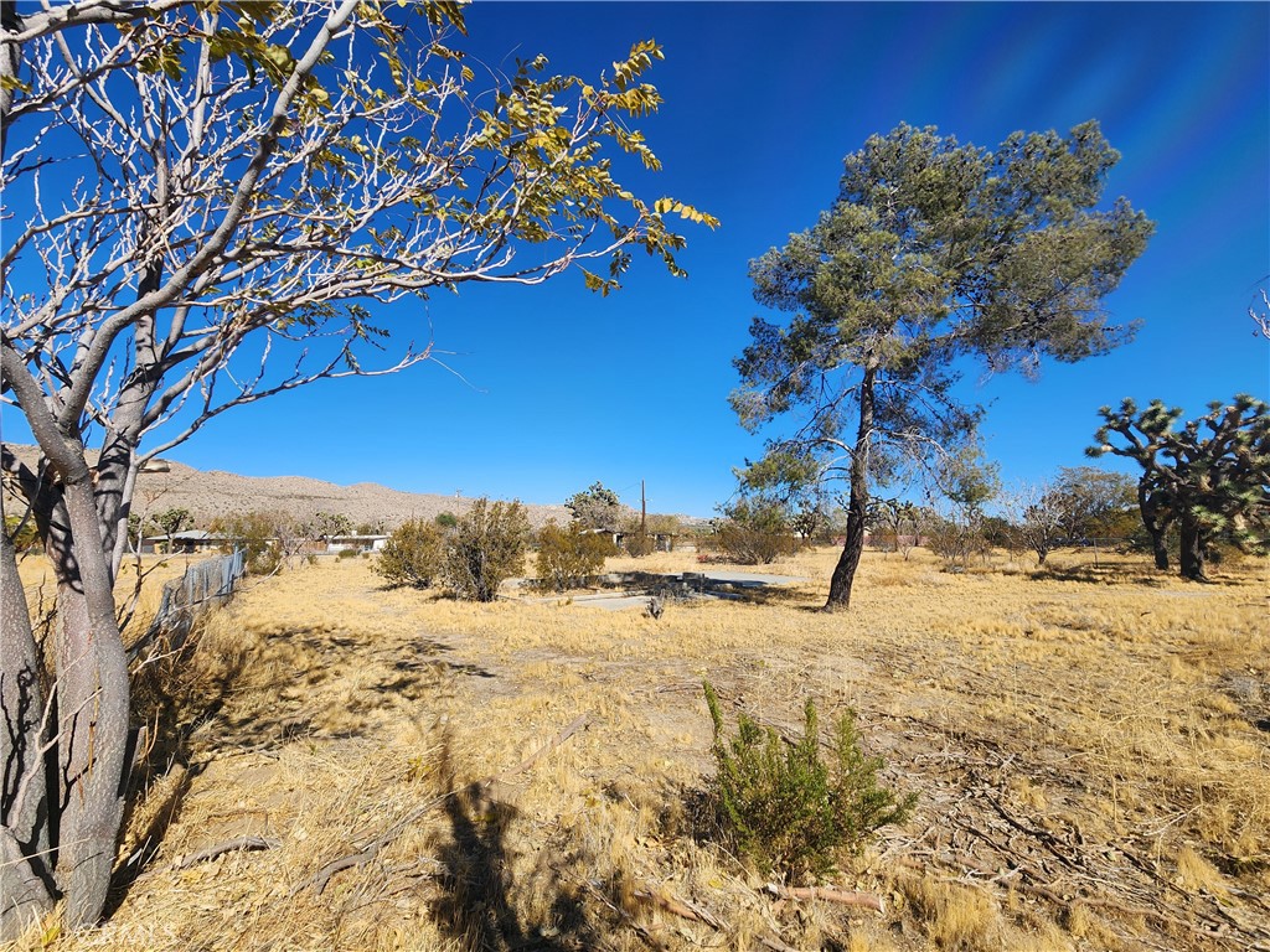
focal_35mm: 13
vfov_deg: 89.9
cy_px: 476
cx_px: 635
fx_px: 477
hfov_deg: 106.2
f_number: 2.2
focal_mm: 2.2
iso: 50
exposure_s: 1/2094
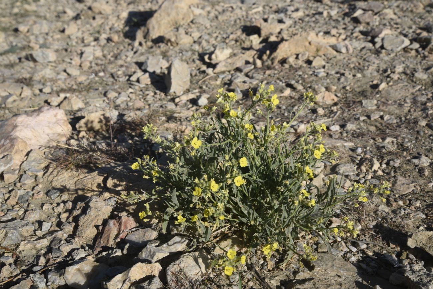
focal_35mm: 50
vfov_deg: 27.0
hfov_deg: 39.6
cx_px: 216
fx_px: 601
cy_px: 144
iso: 125
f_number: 14
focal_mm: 50
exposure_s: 1/200
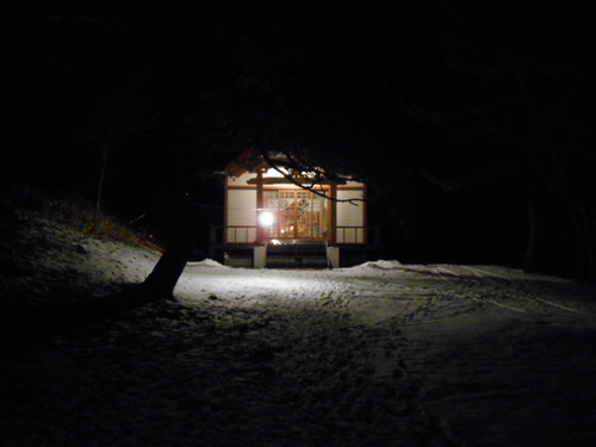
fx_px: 706
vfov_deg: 35.1
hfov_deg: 45.8
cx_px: 298
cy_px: 224
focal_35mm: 41
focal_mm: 7.2
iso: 800
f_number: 3.9
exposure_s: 1/5
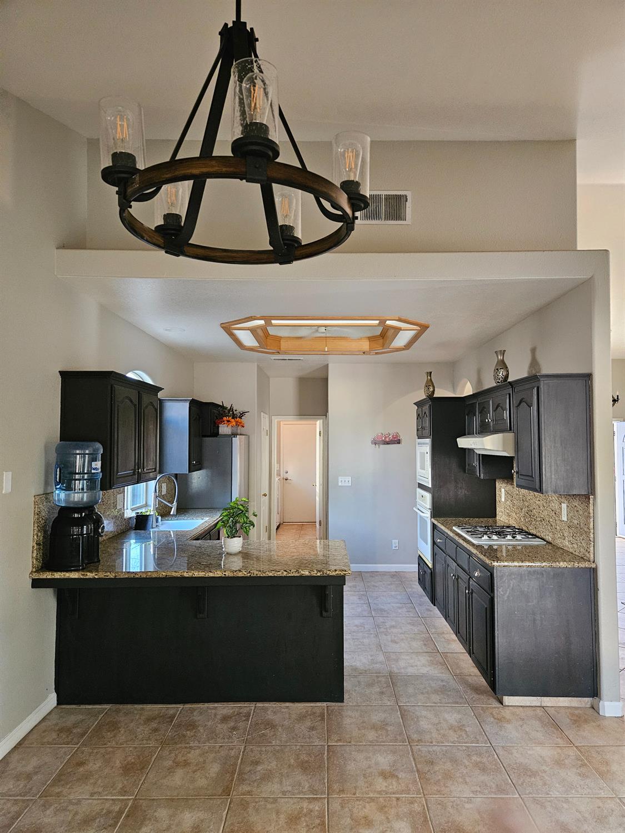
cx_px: 312
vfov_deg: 73.9
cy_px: 416
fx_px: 554
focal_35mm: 23
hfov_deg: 58.9
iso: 1000
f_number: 1.8
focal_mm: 5.4
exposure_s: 1/120
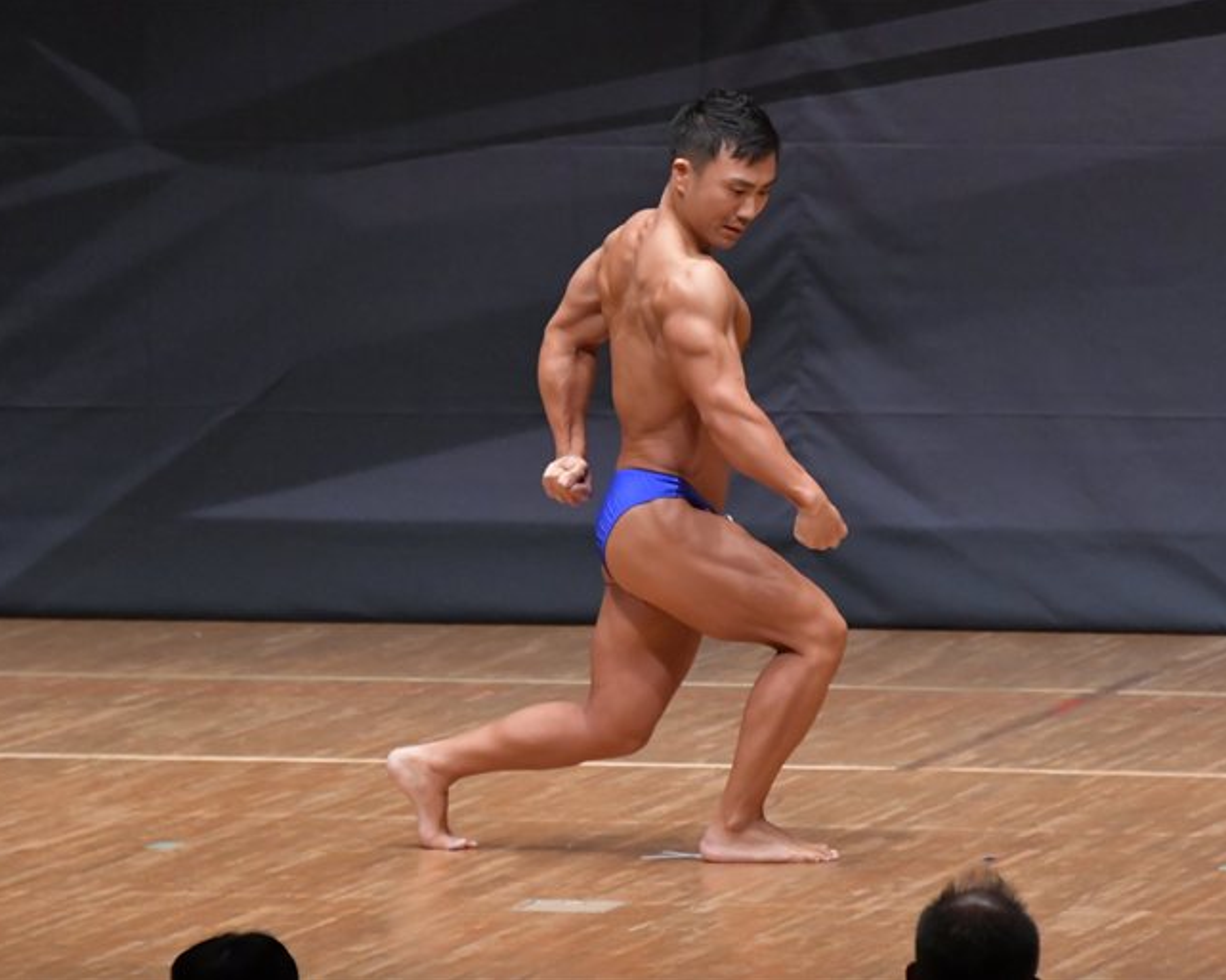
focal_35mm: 357
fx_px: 12948
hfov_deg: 5.4
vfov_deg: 4.3
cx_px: 700
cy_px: 489
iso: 6400
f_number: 5.6
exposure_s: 1/400
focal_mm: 210
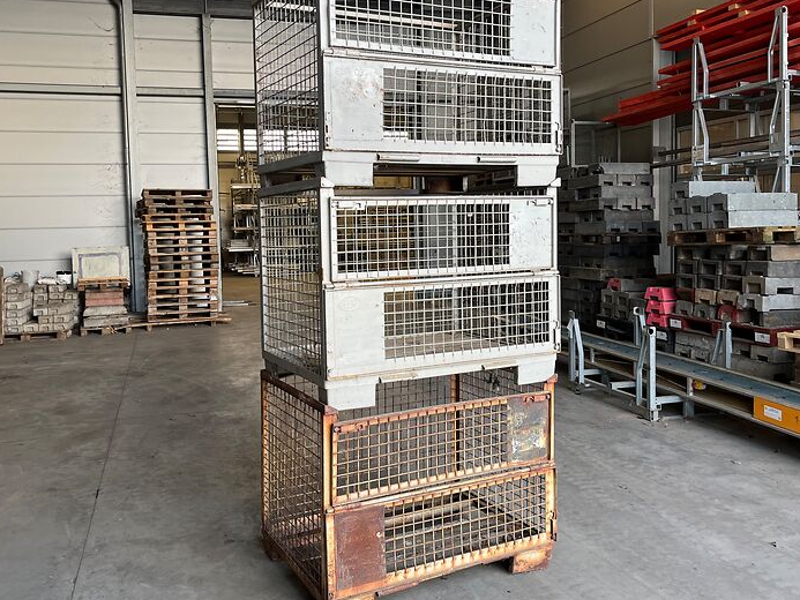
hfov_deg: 59.7
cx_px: 344
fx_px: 693
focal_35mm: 30
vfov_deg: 46.7
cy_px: 268
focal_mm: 5.1
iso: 80
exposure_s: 1/121
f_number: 1.6
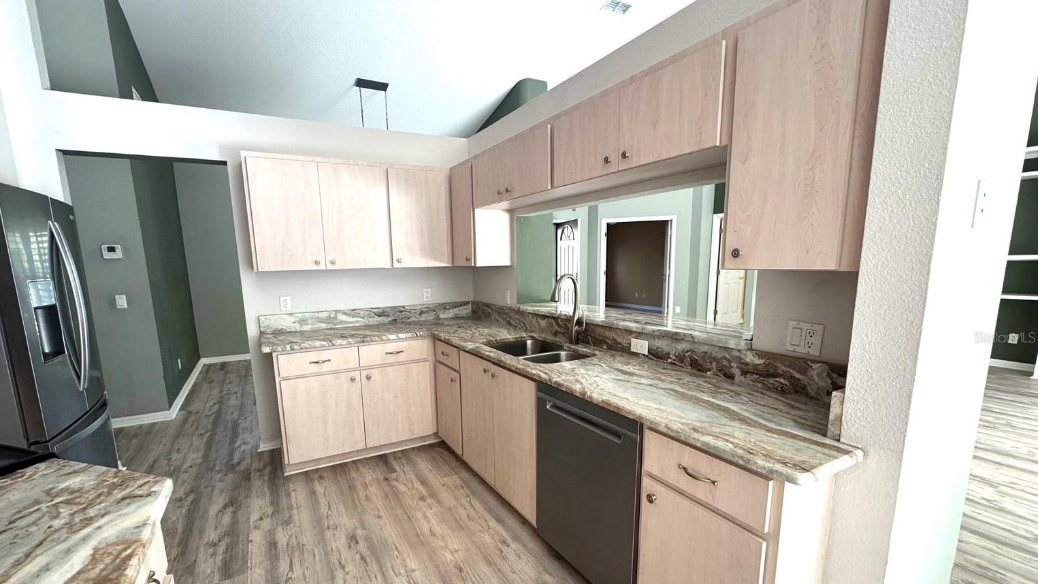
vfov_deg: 66.7
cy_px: 337
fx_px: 440
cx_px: 494
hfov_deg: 99.3
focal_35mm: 16
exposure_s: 1/99
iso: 200
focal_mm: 2.22
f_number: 2.2
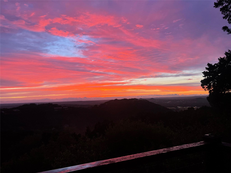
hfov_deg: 67.3
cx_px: 116
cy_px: 86
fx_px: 174
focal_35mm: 26
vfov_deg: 53.1
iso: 64
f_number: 1.6
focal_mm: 5.1
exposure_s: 1/121
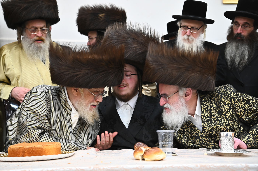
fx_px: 401
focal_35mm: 56
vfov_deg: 24.2
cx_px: 129
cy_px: 86
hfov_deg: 35.7
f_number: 4.5
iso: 2500
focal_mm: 56
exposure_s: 1/200
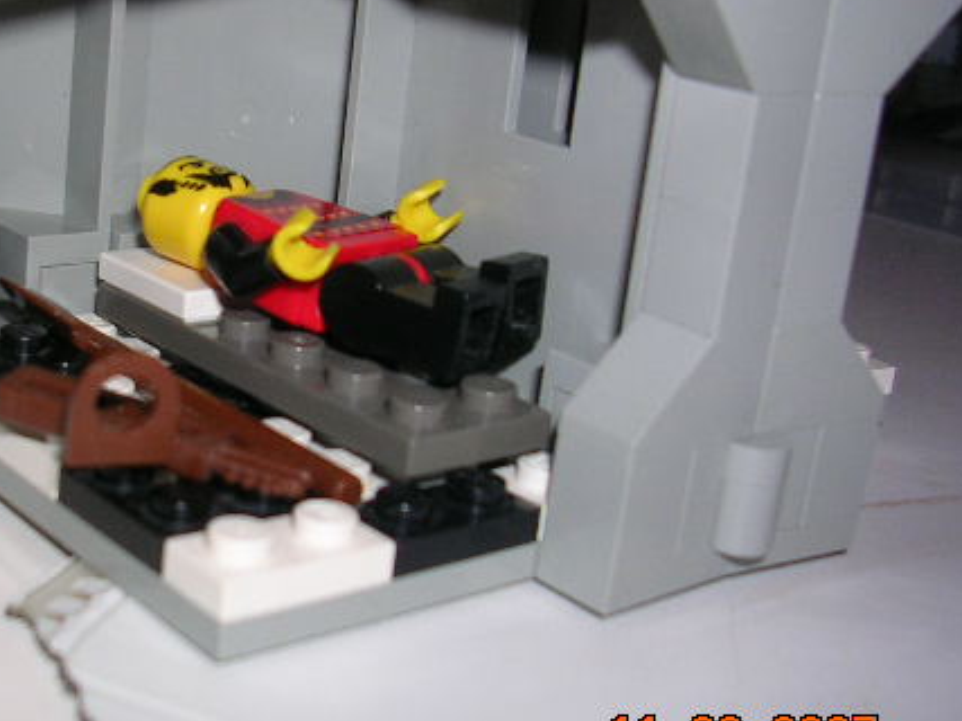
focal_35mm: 57
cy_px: 306
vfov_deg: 25.6
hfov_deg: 33.2
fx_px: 1584
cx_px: 252
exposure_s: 1/60.1
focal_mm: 5.8
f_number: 2.8
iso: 50
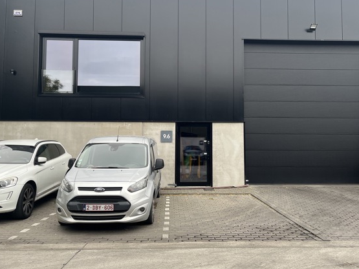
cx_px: 188
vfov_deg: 46.8
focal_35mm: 30
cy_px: 129
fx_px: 311
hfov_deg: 59.9
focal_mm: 5.1
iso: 50
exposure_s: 1/461
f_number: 1.6
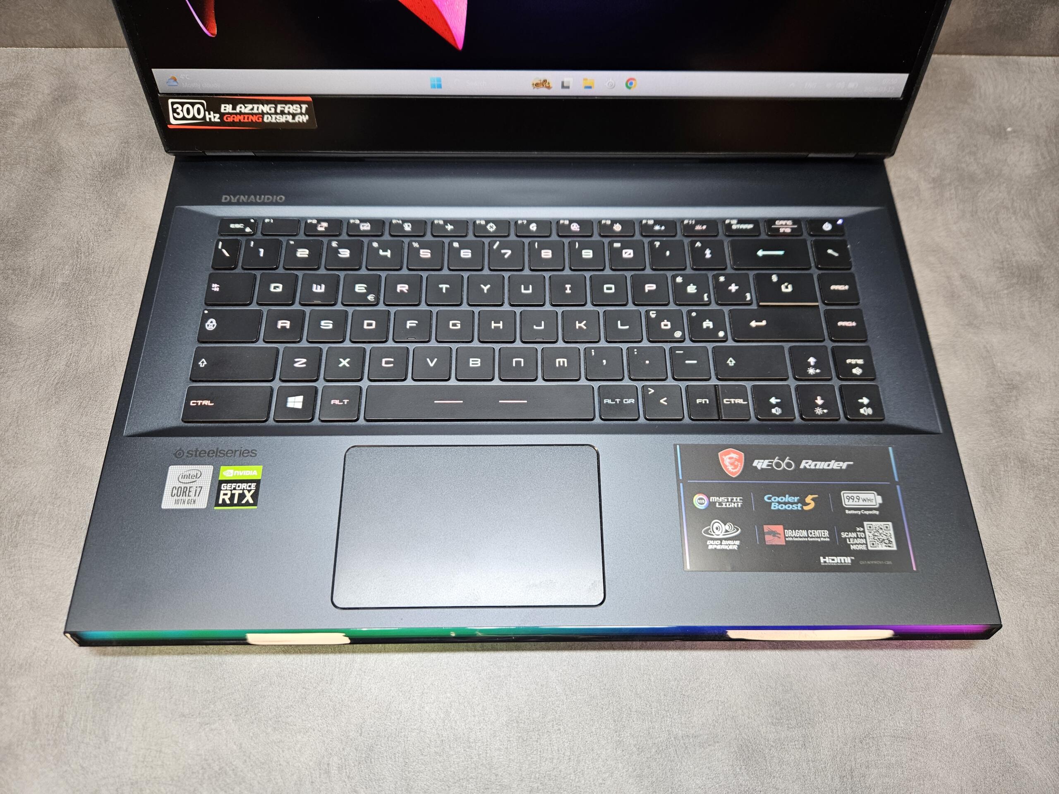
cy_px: 397
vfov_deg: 58.9
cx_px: 530
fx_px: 704
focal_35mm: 23
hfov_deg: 73.9
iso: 160
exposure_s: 1/100
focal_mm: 5.4
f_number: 1.8
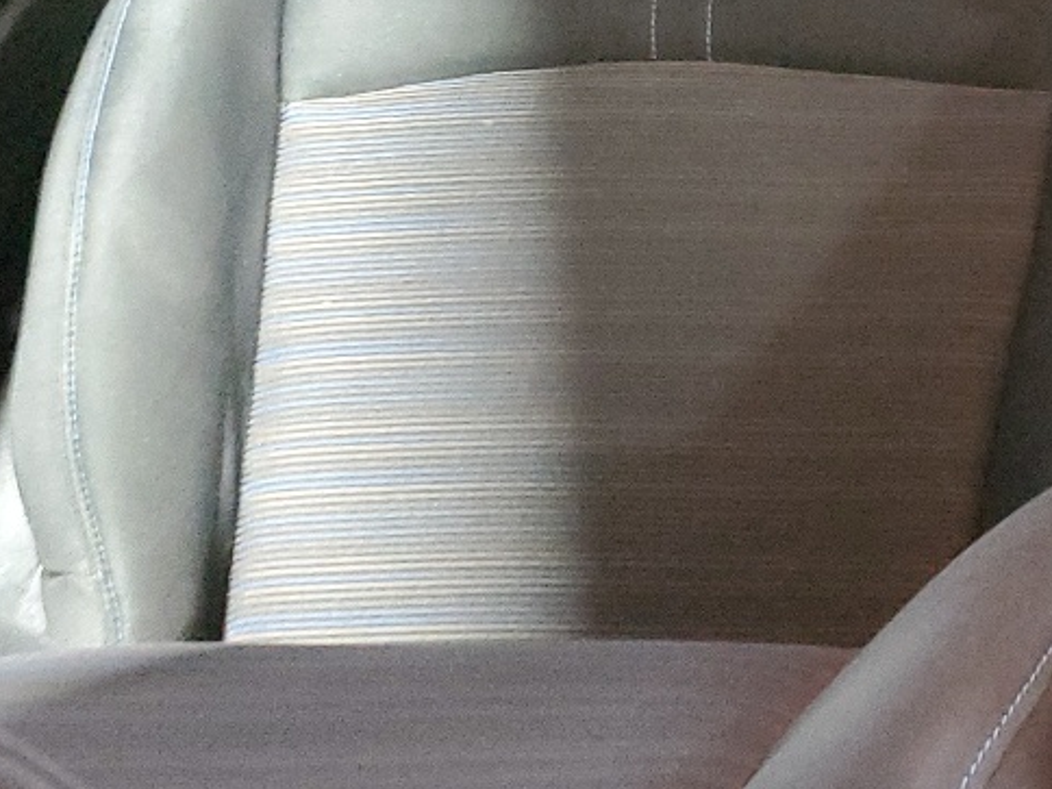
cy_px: -130
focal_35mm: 86
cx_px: 1402
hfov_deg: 20.6
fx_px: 2614
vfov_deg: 16.5
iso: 590
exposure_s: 1/15
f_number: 1.5
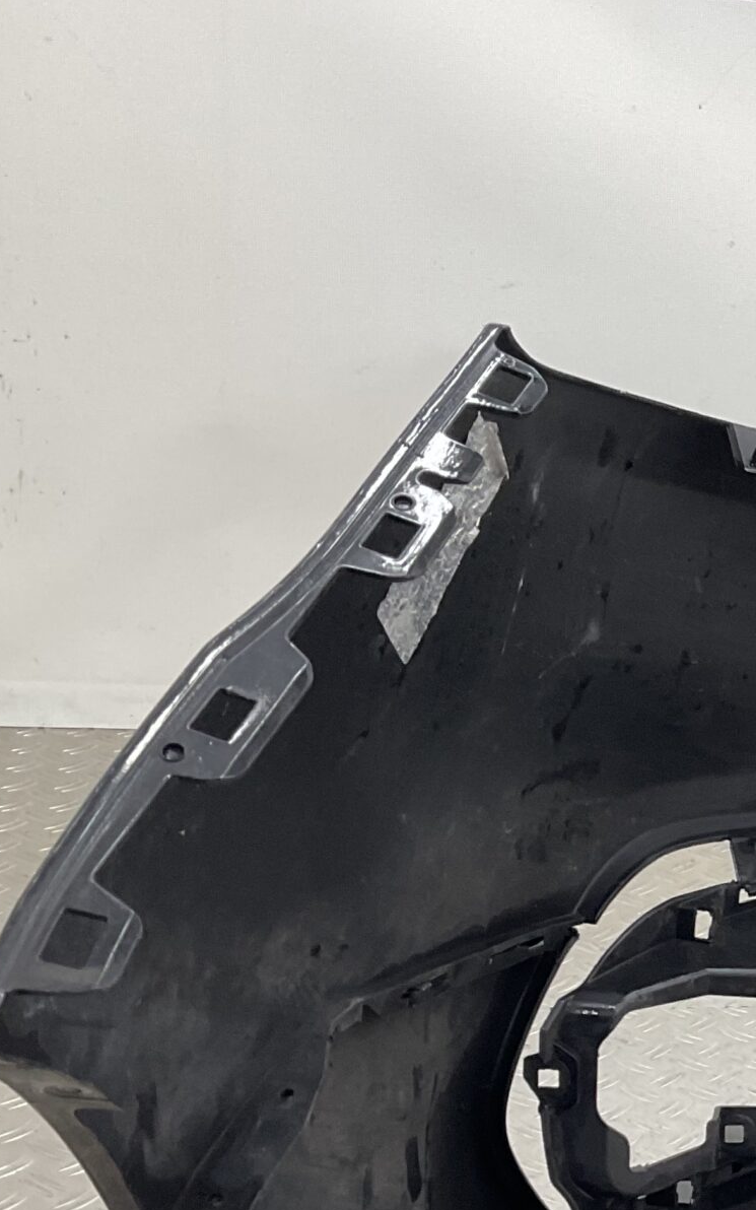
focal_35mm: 66
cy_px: 956
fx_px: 2176
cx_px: 1121
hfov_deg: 17.7
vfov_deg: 30.4
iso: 40
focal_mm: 3
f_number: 1.8
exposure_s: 1/120
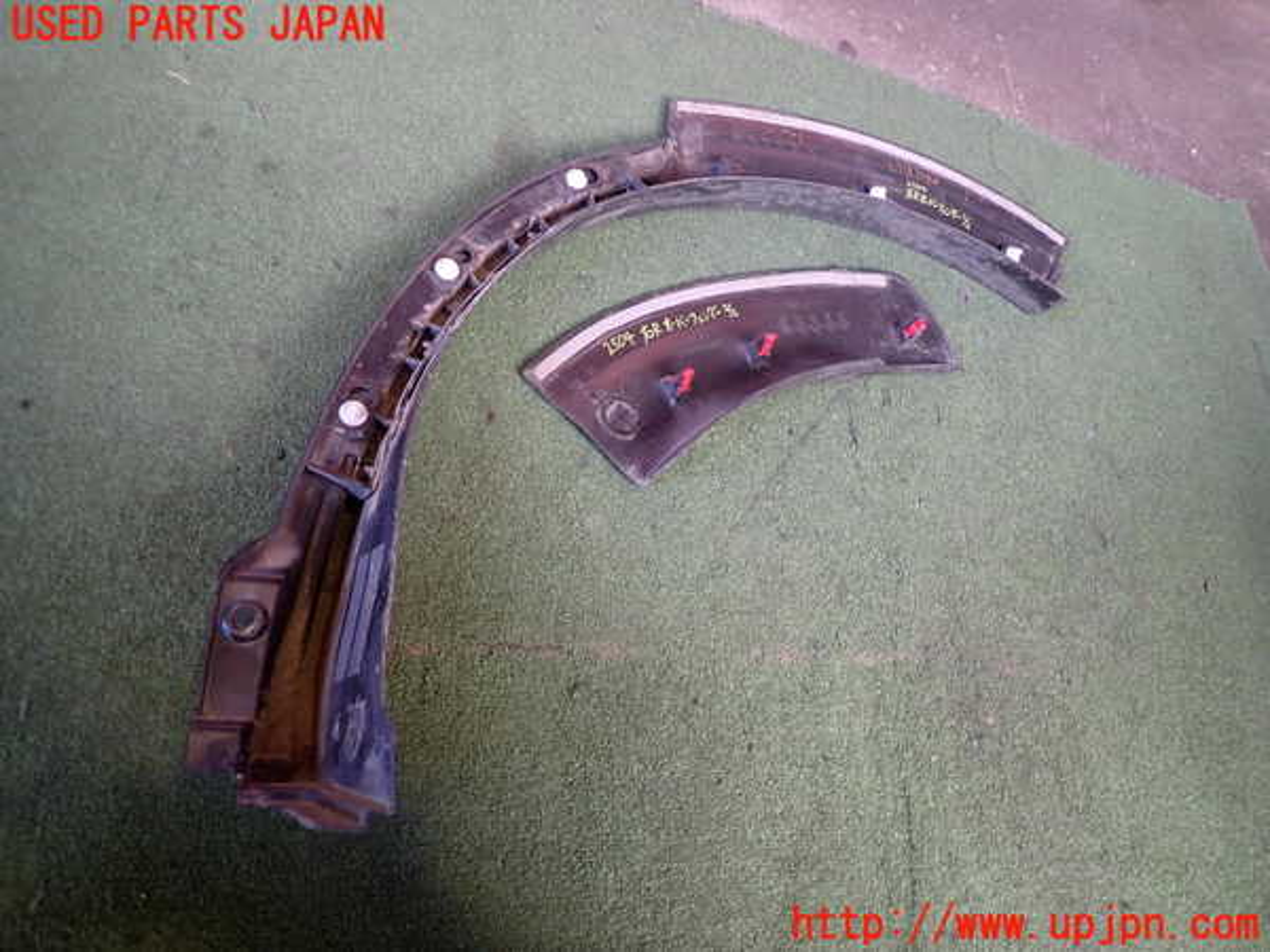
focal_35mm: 25
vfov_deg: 54.9
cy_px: 476
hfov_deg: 69.4
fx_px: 917
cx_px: 635
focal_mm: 4.5
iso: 200
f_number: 2
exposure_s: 1/80
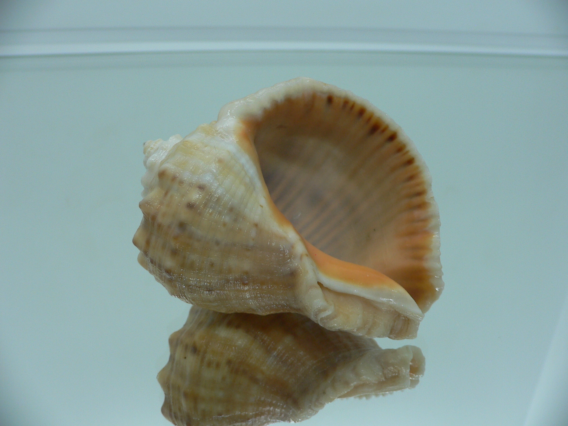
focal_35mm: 35
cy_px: 213
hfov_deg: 52.6
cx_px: 284
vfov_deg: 40.7
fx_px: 574
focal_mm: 4.6
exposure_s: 1/60
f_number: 2.8
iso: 80
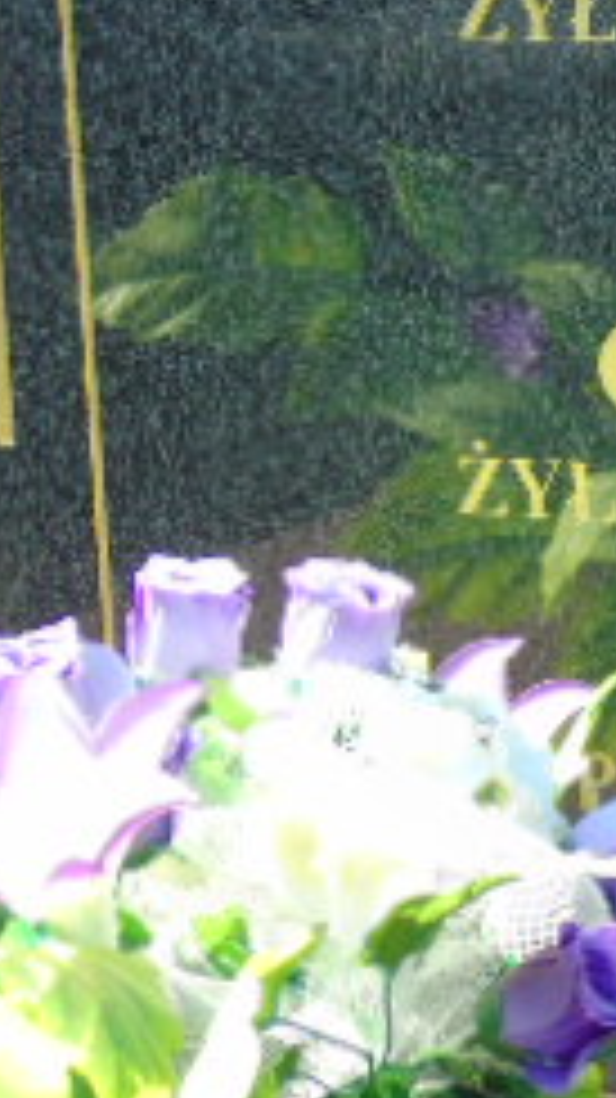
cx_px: 904
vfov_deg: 9.2
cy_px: 176
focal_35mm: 234
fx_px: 6804
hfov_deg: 5.1
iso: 80
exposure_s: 1/80
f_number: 4.1
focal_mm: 15
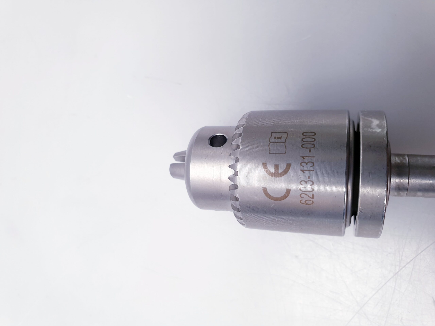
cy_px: 163
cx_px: 218
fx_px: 327
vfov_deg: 53.1
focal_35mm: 26
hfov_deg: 67.3
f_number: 2.4
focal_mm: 4.3
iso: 80
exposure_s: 1/50
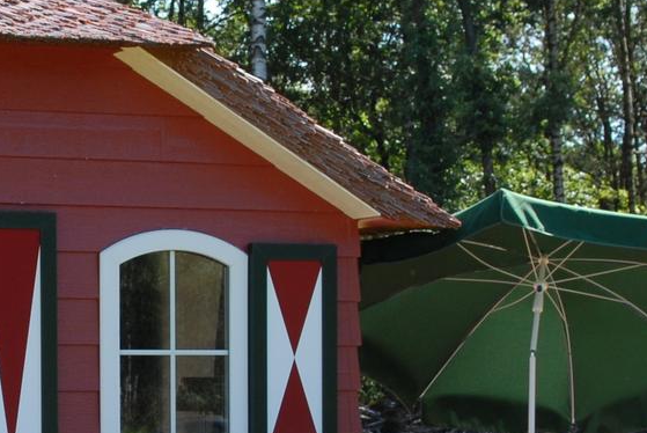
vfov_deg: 9.6
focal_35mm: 143
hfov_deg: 13.9
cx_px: -137
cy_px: 410
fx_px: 2573
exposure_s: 1/250
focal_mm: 26
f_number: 5.6
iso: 200
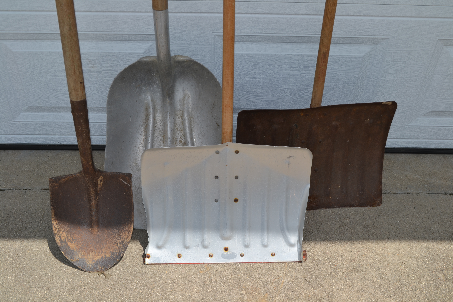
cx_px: 226
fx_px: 528
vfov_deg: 31.9
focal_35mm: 42
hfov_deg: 46.4
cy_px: 151
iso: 100
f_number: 9
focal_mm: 28
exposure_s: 1/200
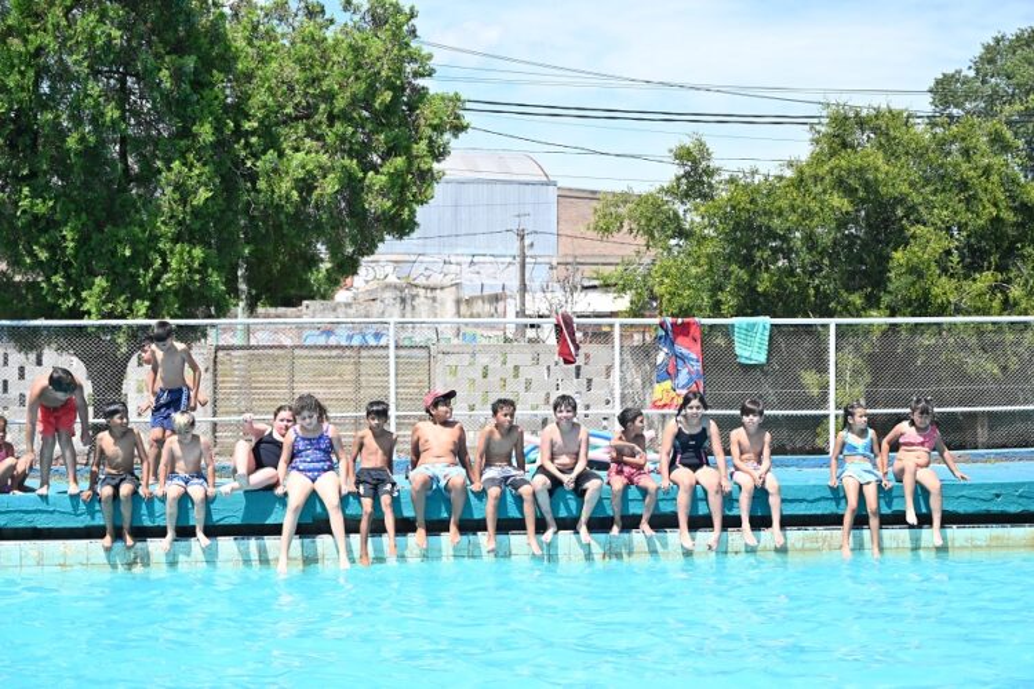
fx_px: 1608
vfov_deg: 24.2
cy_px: 344
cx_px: 517
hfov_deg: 35.6
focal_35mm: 56
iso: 640
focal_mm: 56
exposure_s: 1/4000
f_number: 4
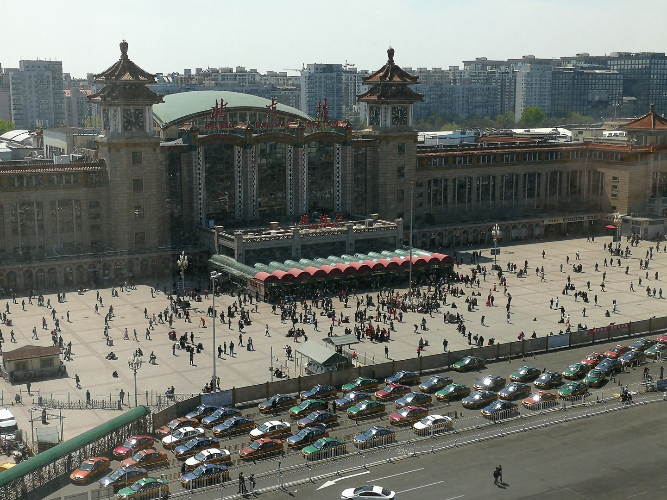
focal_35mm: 46
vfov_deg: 31.5
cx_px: 334
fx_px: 886
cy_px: 250
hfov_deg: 41.2
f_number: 2.2
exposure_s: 1/120
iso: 80
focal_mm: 3.95
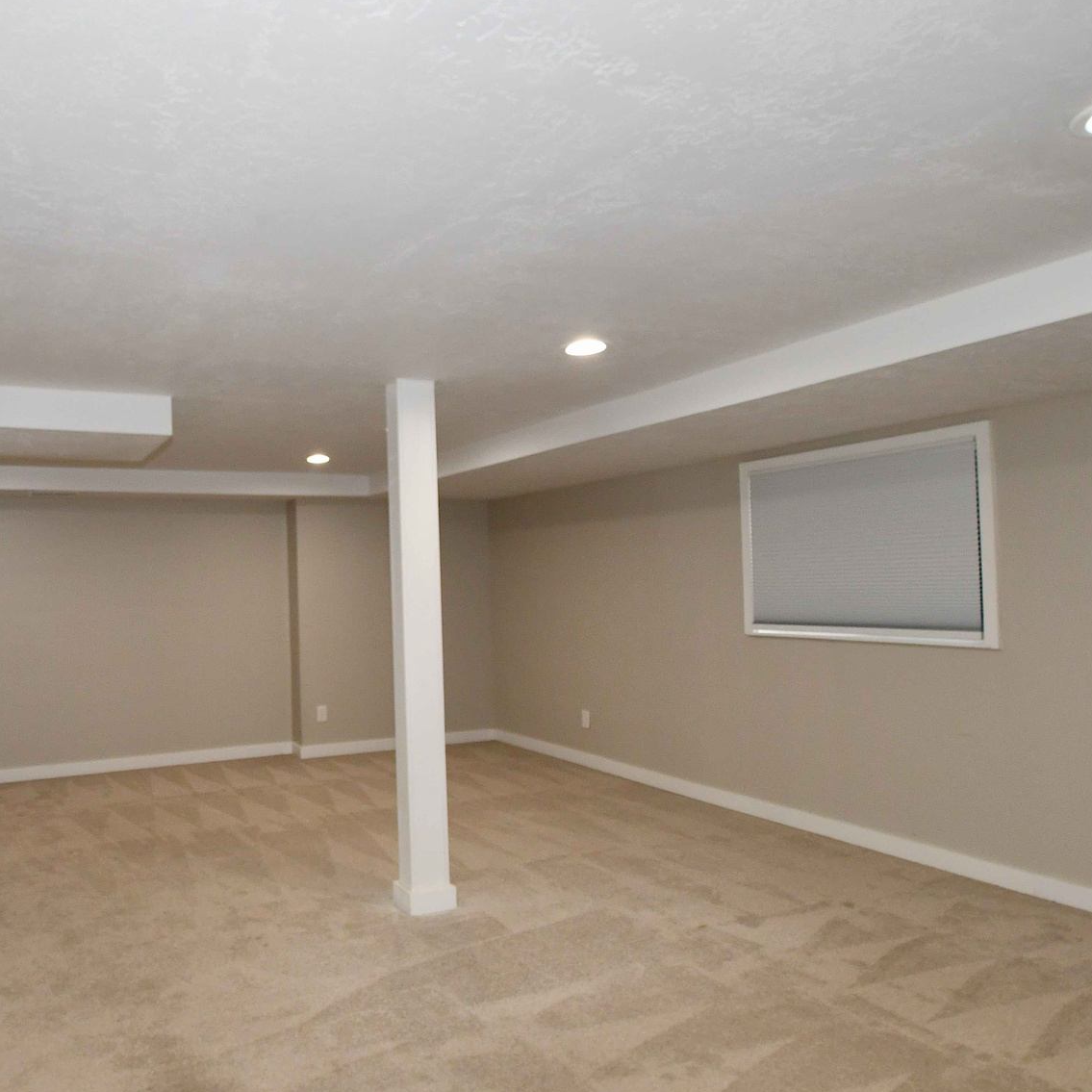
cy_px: 574
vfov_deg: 67.2
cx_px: 352
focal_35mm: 23
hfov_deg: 65.2
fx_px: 821
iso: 1000
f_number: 7.1
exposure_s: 1/60
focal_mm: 10
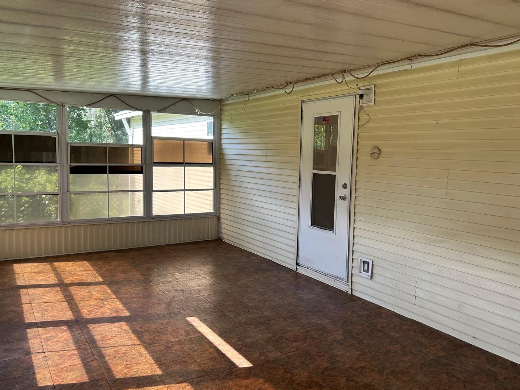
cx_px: 266
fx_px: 436
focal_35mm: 29
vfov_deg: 48.2
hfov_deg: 61.6
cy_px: 191
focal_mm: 5.7
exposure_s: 1/205
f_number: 1.5
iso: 40
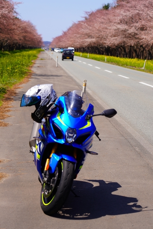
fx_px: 721
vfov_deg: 18.1
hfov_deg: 12.1
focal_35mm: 113
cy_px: 116
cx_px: 81
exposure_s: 1/500
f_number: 5.6
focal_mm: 105
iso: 100
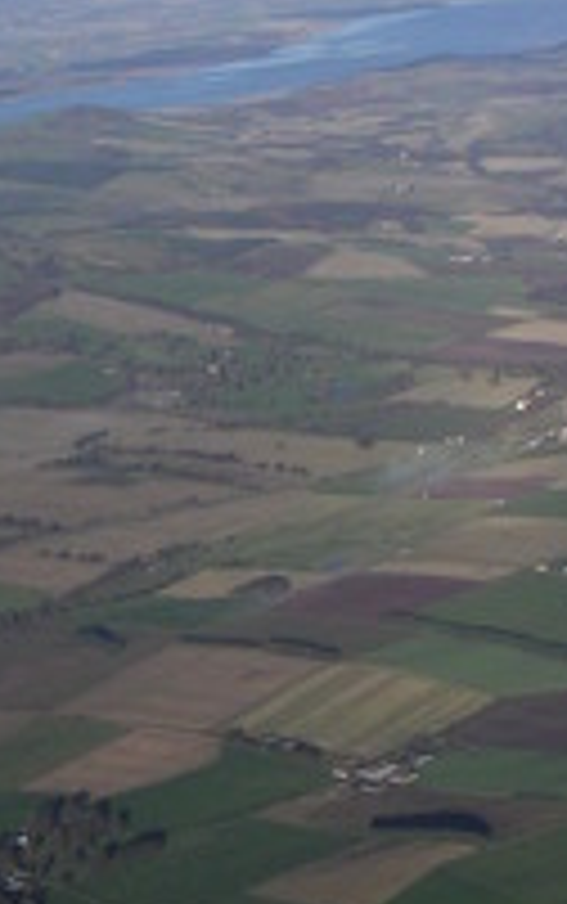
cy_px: 328
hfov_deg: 13.1
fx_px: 2467
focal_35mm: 100
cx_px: 430
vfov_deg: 20.7
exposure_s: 1/180
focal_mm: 6
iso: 50
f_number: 6.7
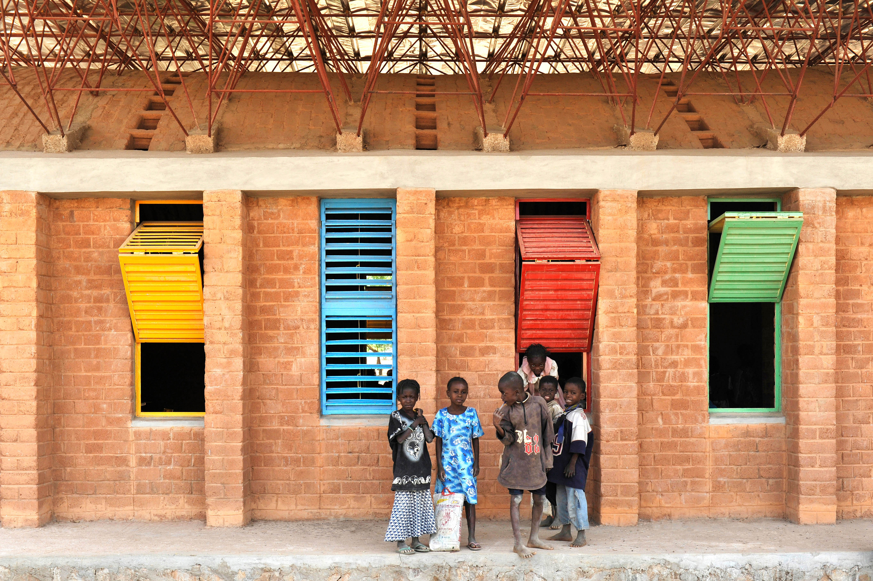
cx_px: 436
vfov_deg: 28.0
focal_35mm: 48
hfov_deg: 41.1
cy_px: 290
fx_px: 1163
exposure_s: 1/400
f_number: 7.1
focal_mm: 48
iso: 400
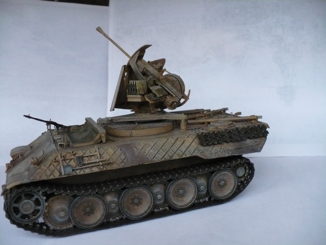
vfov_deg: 38.7
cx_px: 163
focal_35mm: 37
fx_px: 348
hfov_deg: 50.1
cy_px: 122
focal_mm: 6.1
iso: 400
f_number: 2.8
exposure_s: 1/30
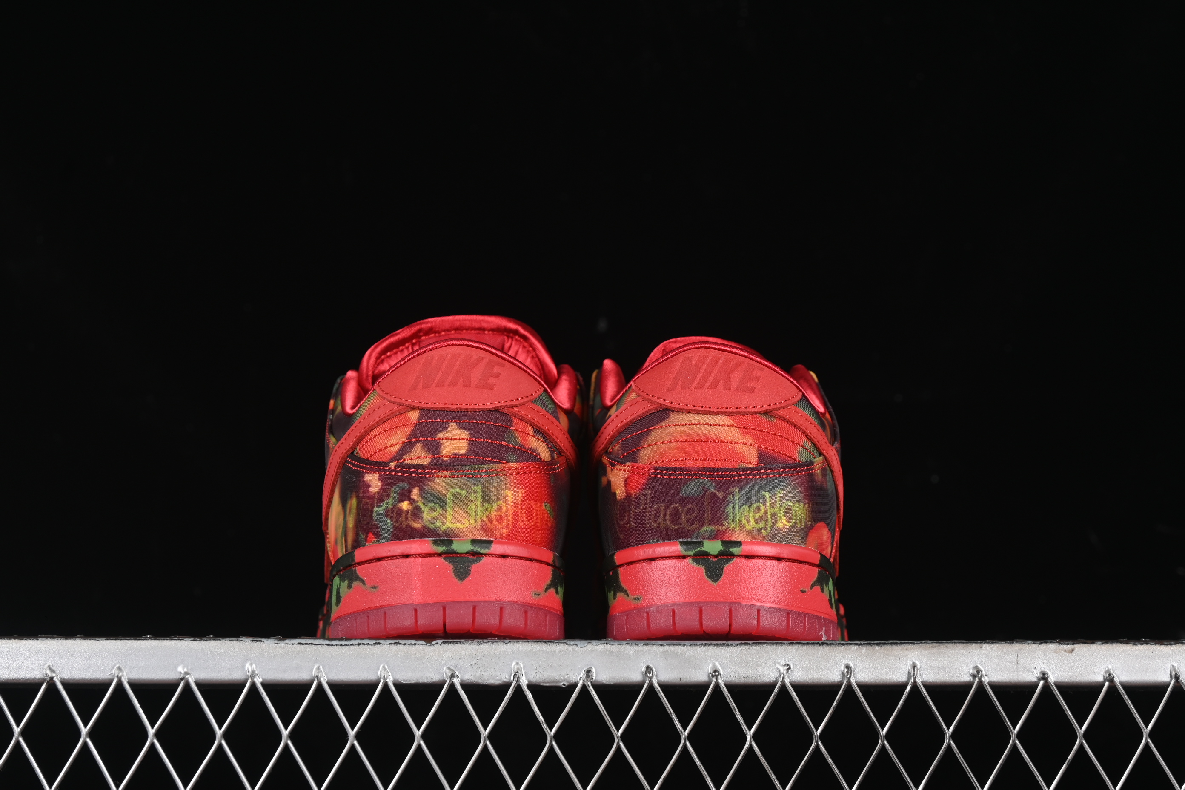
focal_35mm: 75
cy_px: 395
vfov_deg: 18.2
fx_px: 2469
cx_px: 592
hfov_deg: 27.0
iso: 160
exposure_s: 1/60
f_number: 7.1
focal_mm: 50
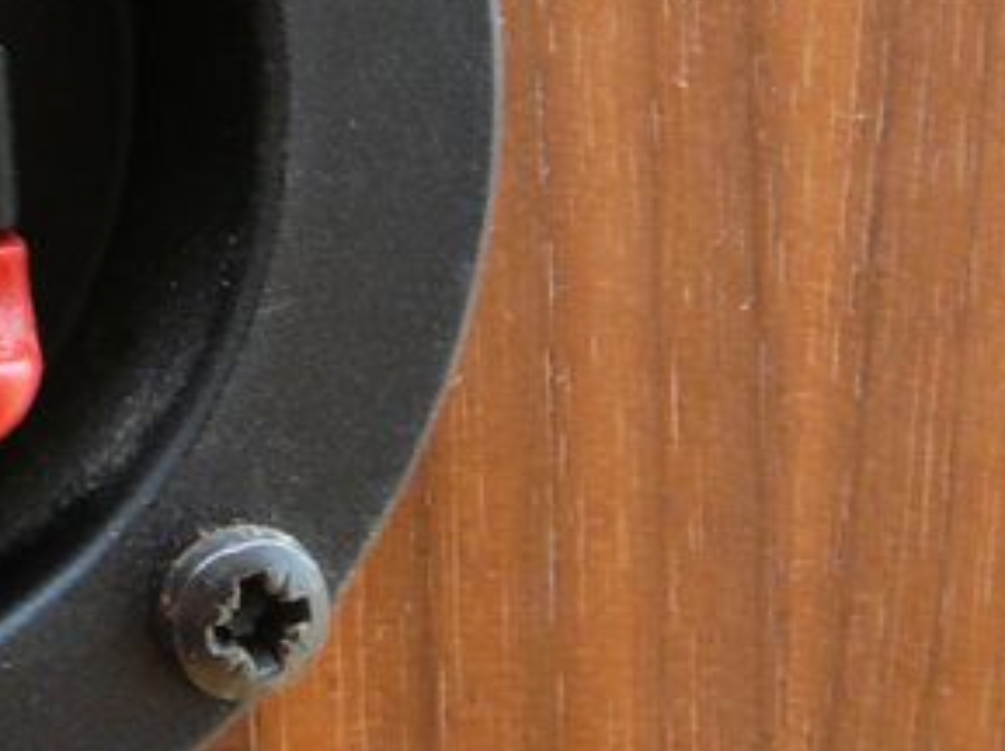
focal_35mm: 97
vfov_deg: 15.1
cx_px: -285
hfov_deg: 18.9
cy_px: 129
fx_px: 2813
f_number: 2.8
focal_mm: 5.2
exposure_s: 1/25
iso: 200
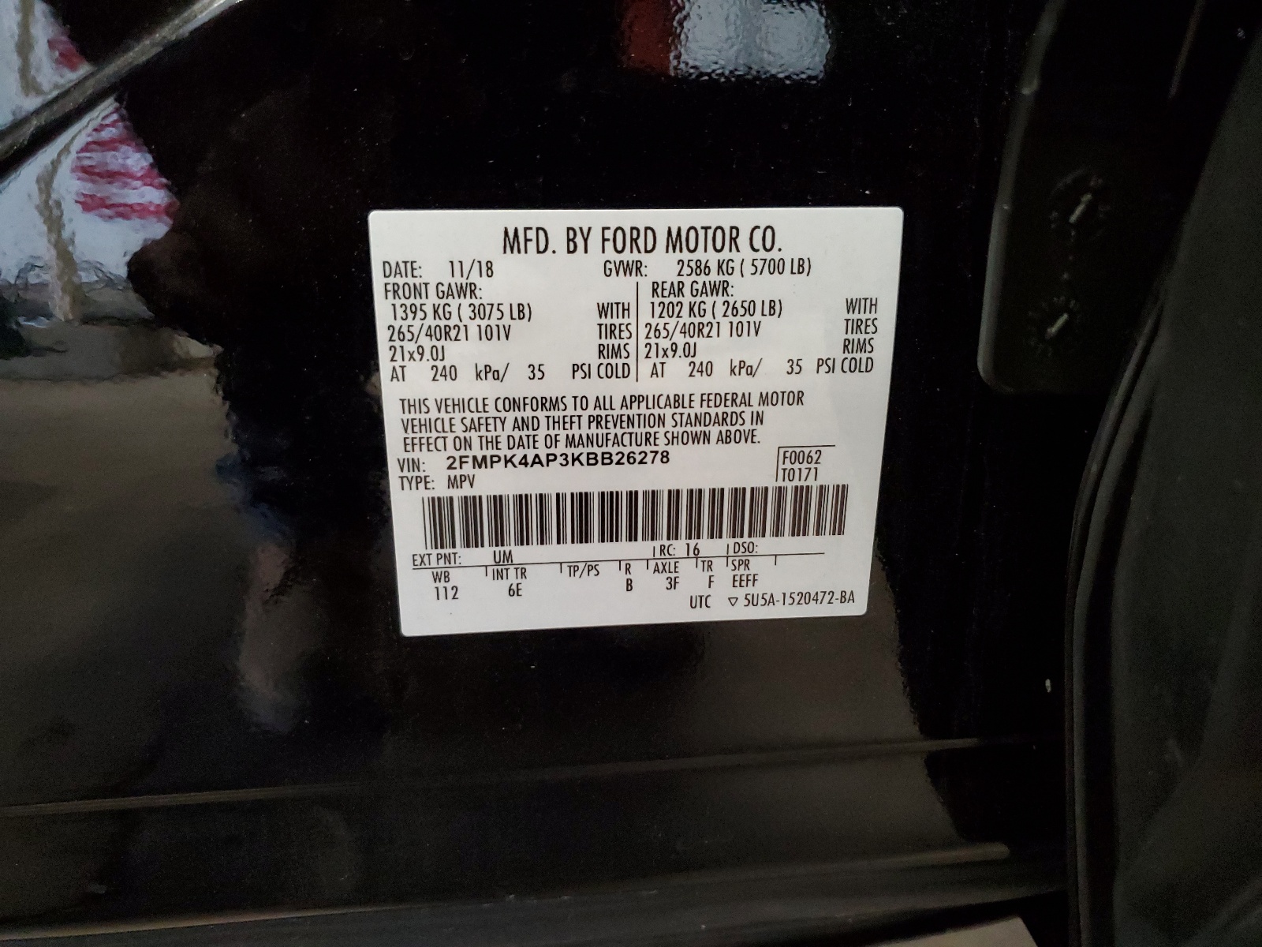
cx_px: 631
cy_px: 474
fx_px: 948
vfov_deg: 53.1
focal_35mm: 26
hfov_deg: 67.3
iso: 387
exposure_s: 1/60.2
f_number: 1.5
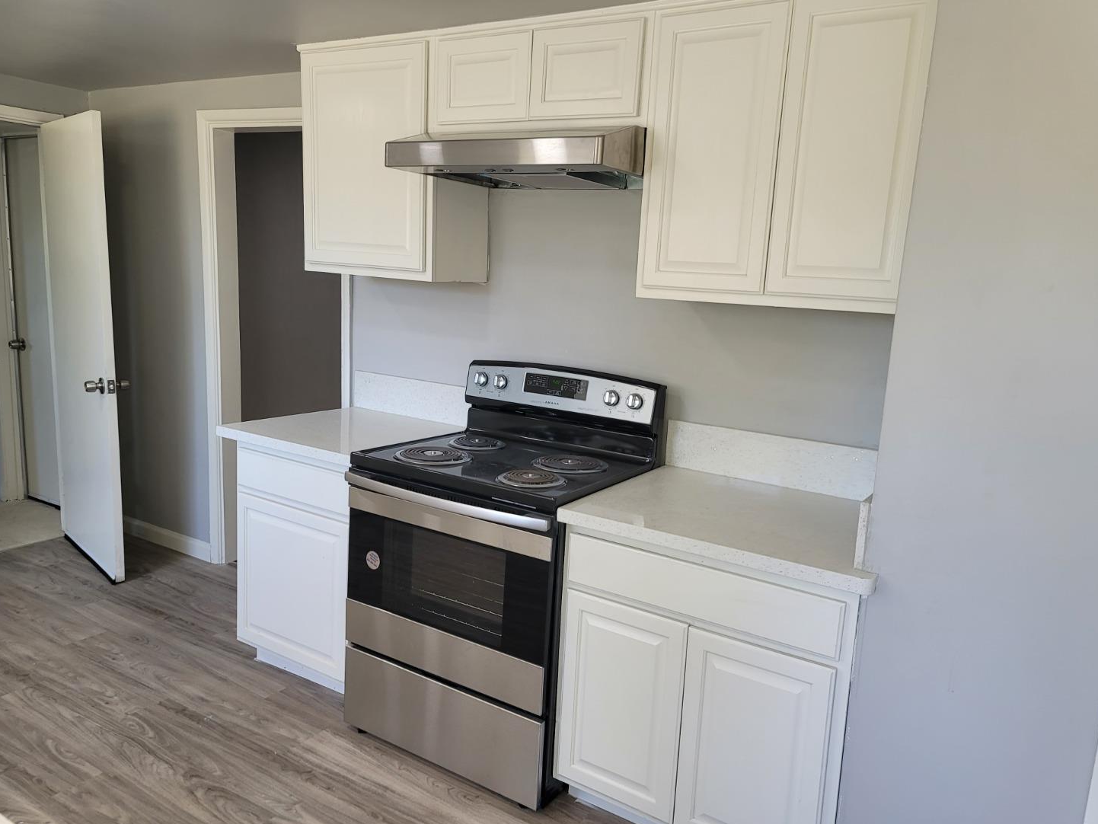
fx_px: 825
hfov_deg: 67.3
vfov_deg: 53.1
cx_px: 569
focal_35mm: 26
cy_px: 415
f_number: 1.8
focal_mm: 7
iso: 80
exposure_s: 1/120
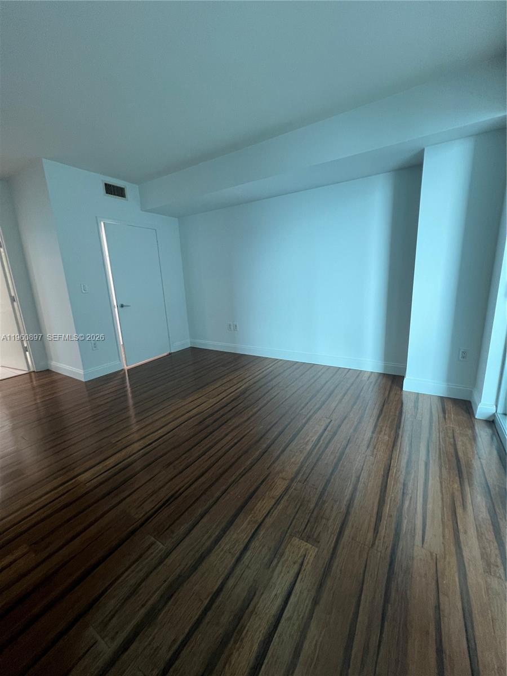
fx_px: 254
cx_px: 254
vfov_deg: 106.2
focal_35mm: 13
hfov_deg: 89.9
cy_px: 338
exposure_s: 1/60
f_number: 1.8
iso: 125
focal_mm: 1.57
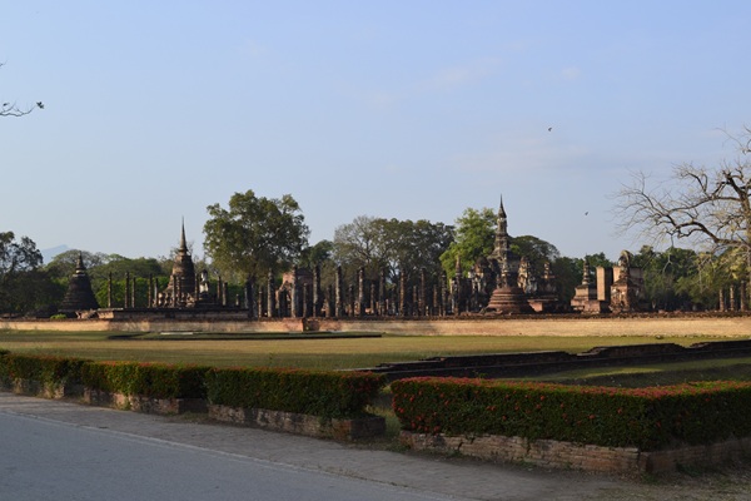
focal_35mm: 48
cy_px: 250
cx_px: 376
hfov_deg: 41.1
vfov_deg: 28.1
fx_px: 1001
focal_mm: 32
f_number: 10
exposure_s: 1/250
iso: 400
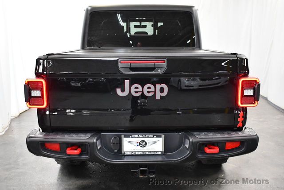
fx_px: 284
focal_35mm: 36
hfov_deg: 53.1
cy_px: 95
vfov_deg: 37.0
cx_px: 142
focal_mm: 18
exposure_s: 1/125
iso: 1800
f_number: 3.5
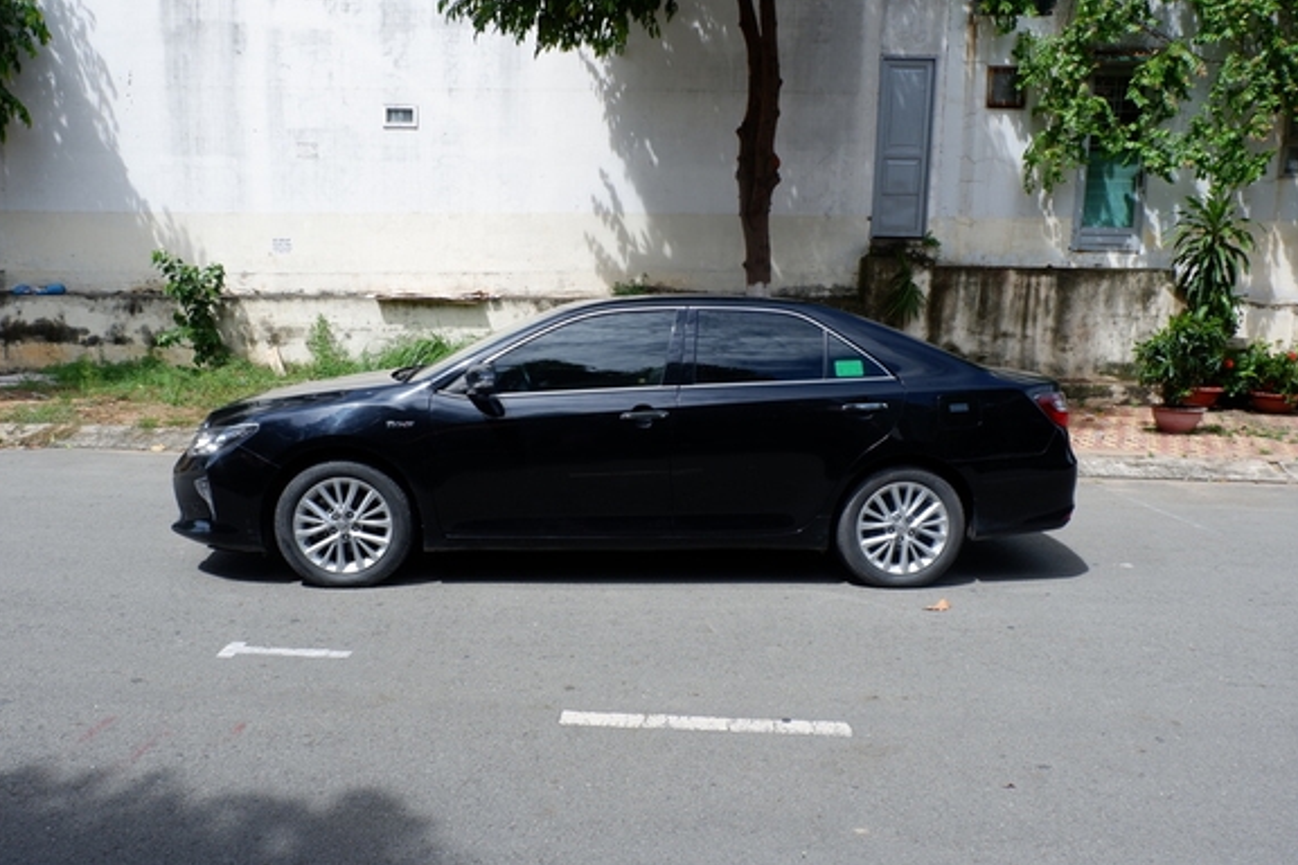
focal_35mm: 25
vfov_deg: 51.3
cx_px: 624
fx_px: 901
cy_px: 444
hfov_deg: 71.5
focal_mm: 16
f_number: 7.1
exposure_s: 1/400
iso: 200
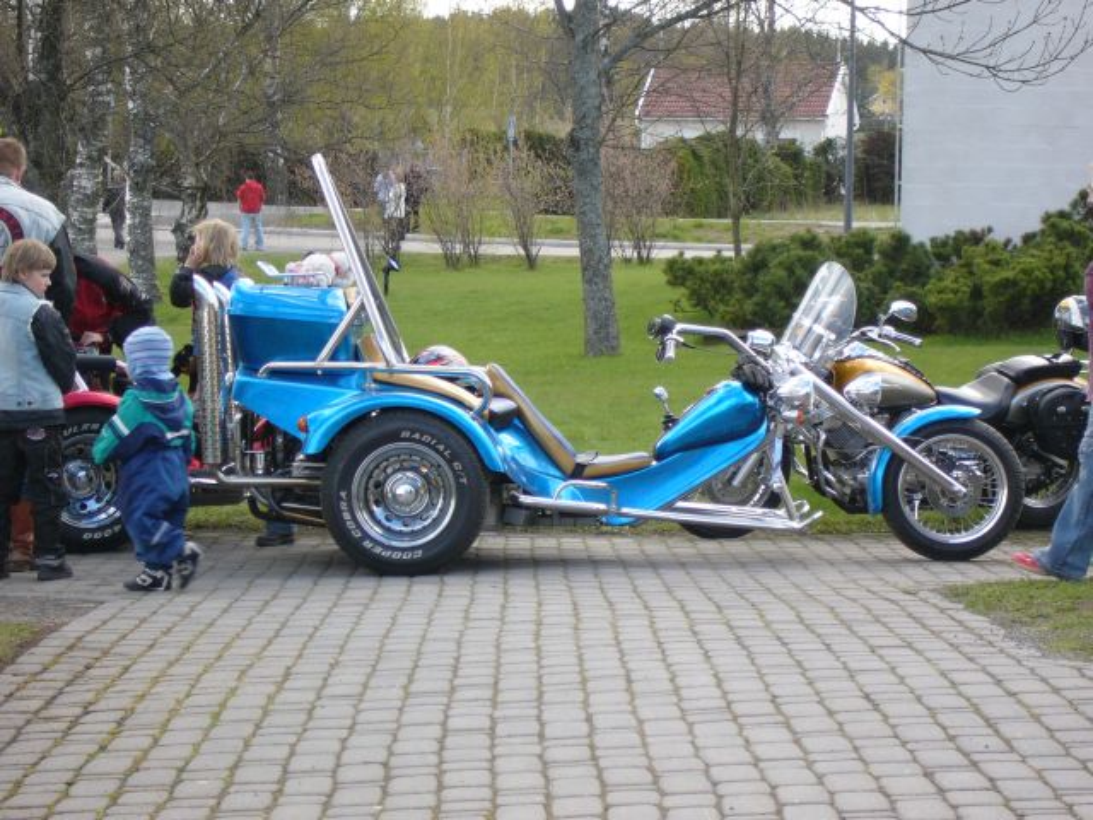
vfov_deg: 14.1
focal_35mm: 105
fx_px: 3315
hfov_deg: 18.7
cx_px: 546
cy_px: 410
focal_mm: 17.4
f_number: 4.9
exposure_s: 1/100
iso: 100
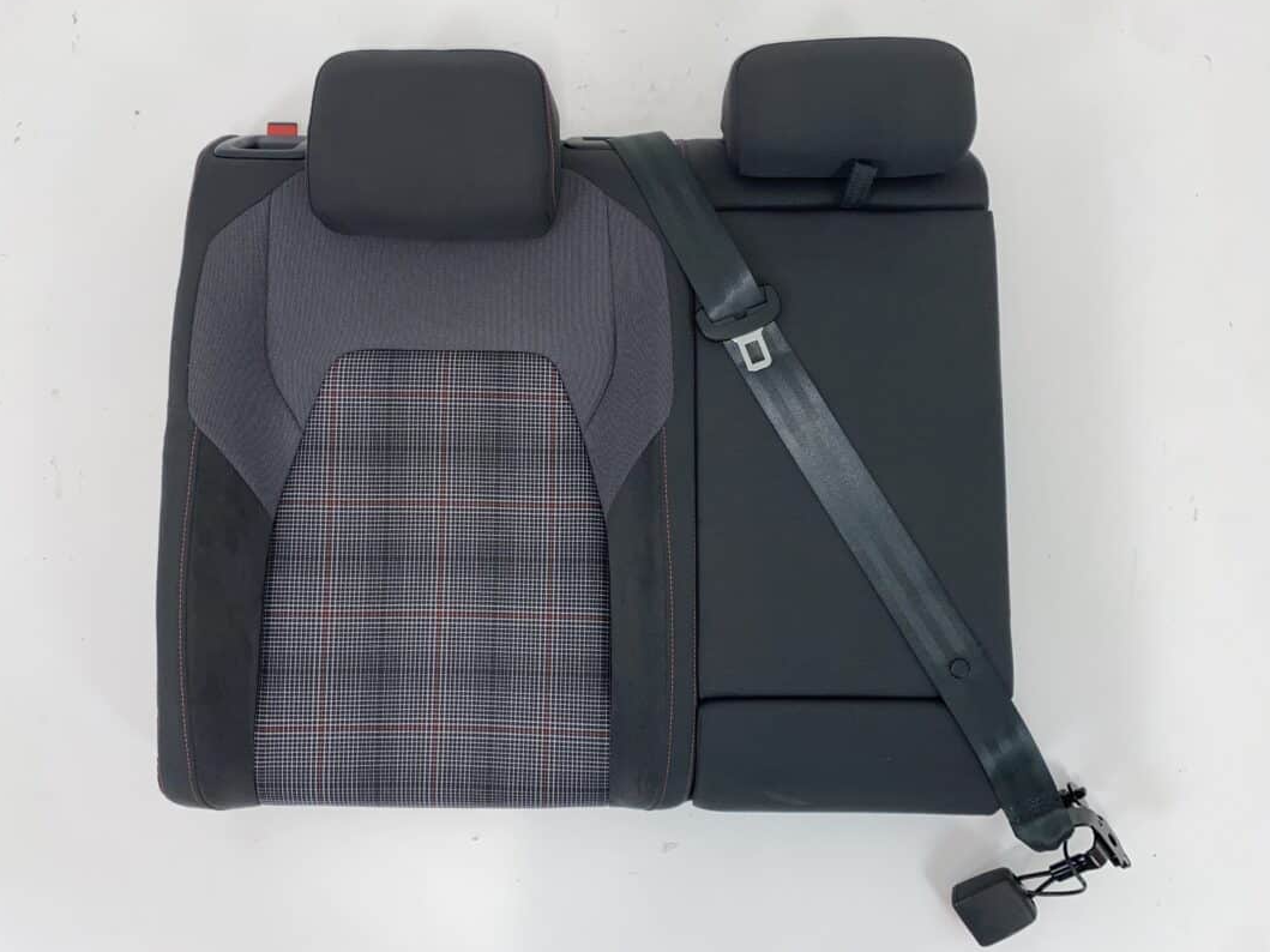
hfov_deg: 65.3
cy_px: 461
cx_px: 616
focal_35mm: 27
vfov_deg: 51.3
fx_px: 990
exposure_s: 1/47
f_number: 1.8
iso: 32
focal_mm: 4.25
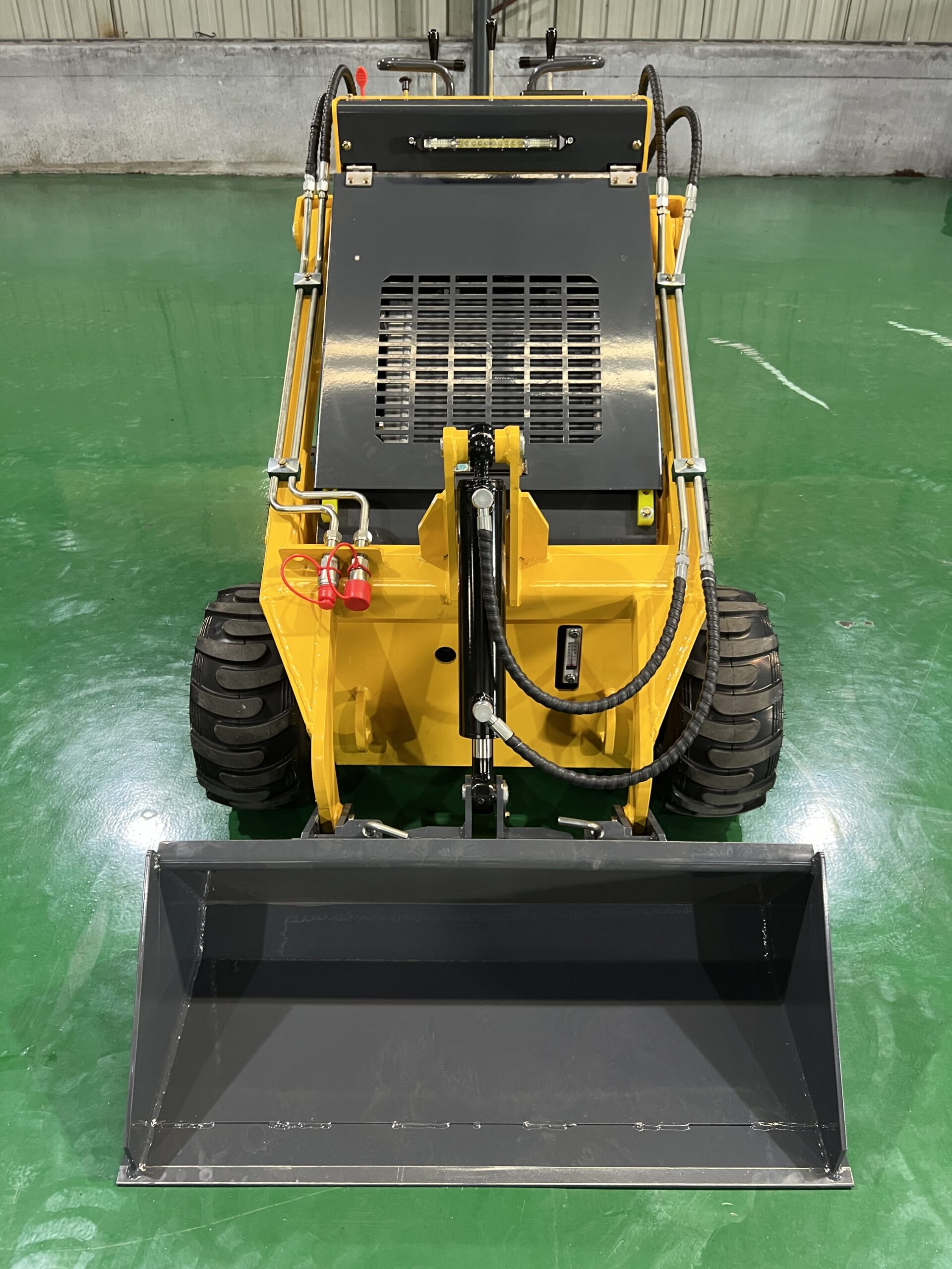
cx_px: 476
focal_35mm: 26
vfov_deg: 67.3
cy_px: 634
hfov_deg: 53.1
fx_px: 953
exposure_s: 1/50
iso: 160
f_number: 1.5
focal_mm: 5.7
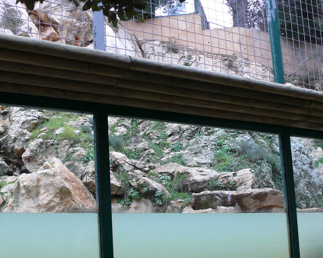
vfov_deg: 25.7
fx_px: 564
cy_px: 171
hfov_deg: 31.9
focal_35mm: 59
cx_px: 132
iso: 200
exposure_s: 1/100
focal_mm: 7.4
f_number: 2.8
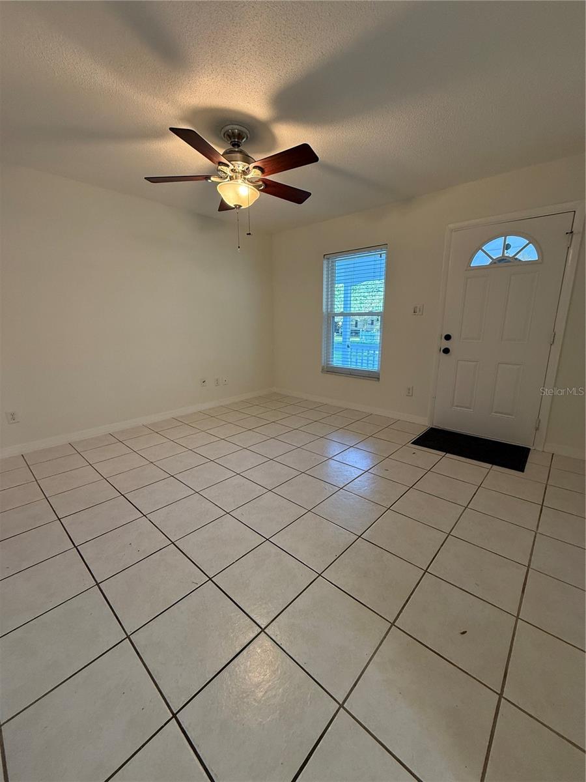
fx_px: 316
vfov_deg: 102.1
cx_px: 293
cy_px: 391
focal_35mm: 14
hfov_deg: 85.7
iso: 250
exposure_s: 1/120
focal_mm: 2.22
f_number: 2.2
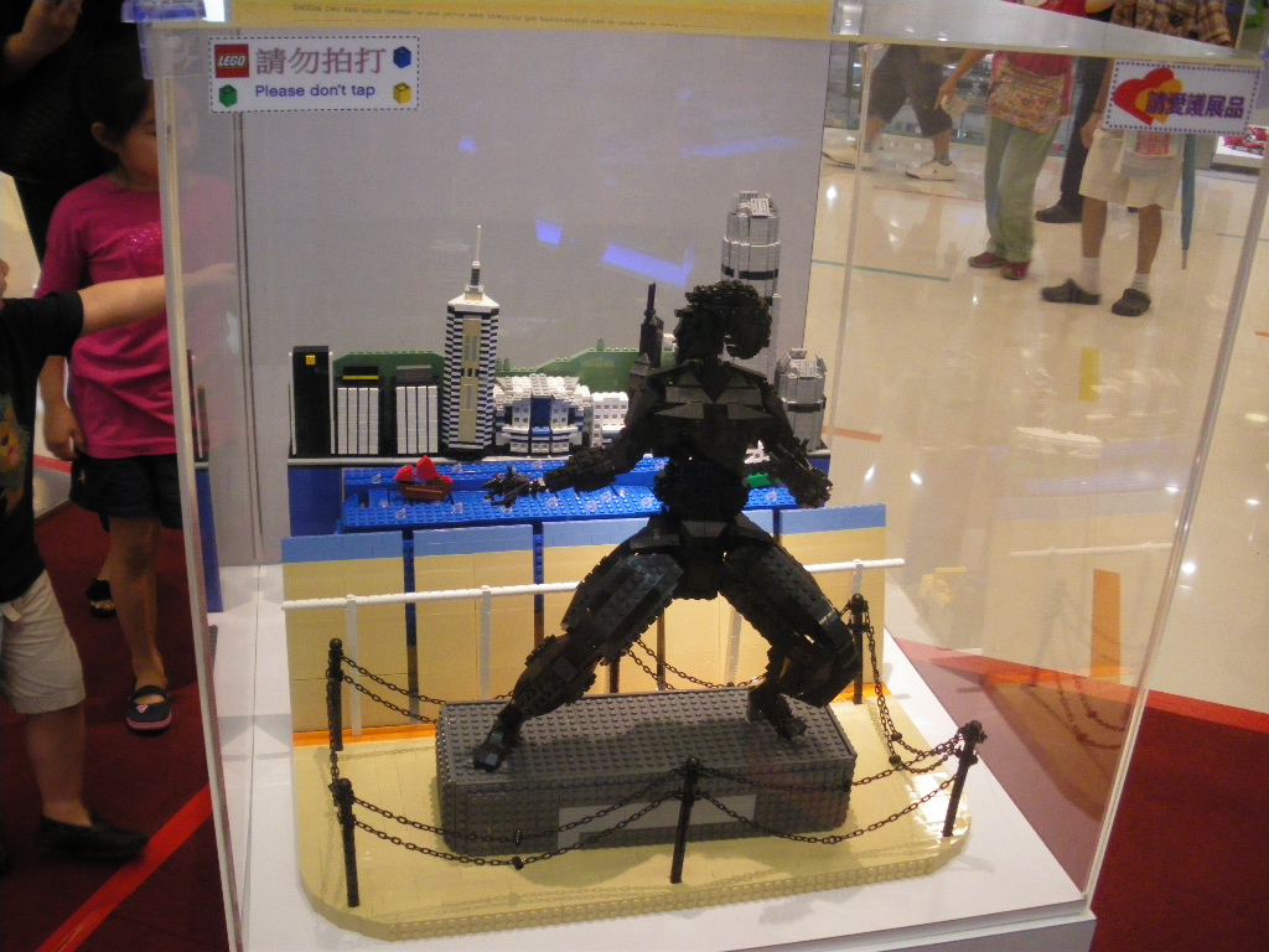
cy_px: 476
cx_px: 634
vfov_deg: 39.7
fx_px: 1320
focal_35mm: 36
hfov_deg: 51.4
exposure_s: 1/80
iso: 400
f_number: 3.5
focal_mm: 6.3
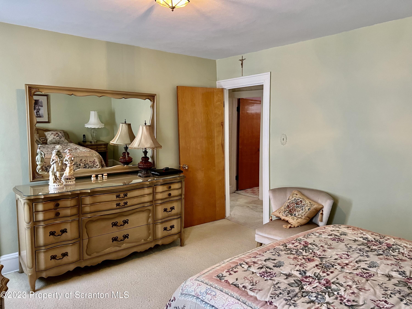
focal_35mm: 26
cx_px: 206
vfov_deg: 53.1
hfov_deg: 67.3
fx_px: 309
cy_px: 154
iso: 400
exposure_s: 1/60
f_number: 1.5
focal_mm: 5.7
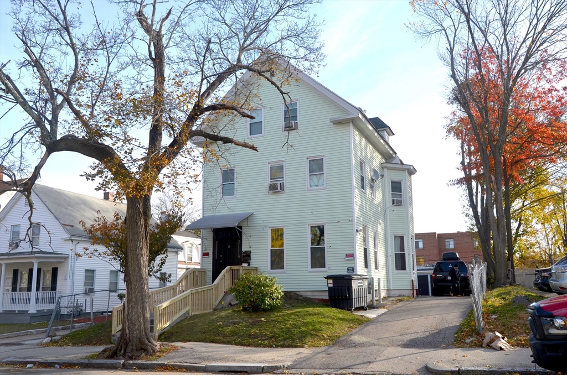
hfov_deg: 62.0
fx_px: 471
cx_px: 284
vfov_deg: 43.4
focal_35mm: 30
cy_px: 188
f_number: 8
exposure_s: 1/250
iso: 125
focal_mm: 20
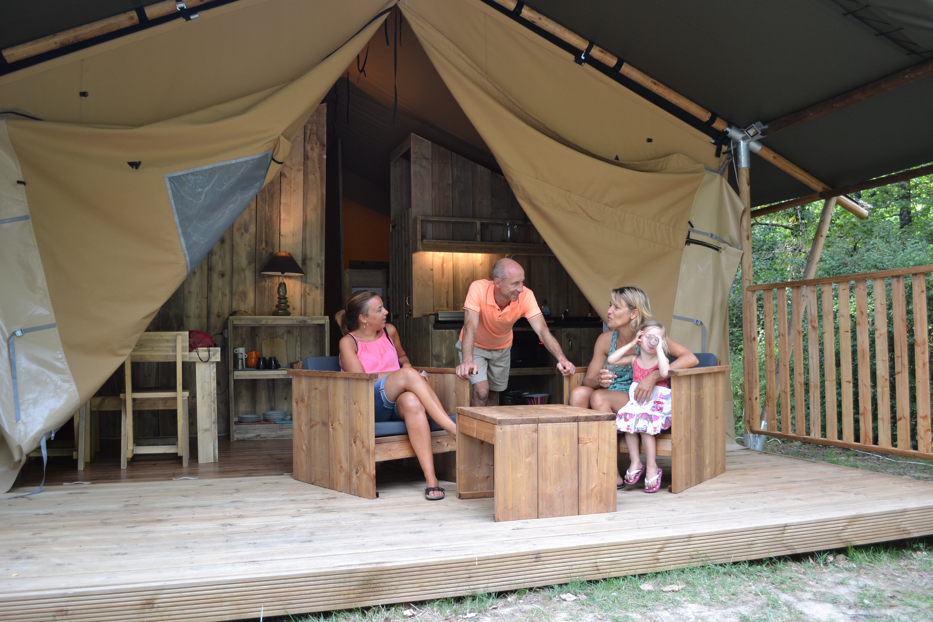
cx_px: 466
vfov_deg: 43.6
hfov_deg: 61.9
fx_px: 777
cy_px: 311
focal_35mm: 30
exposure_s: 1/80
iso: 400
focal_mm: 20
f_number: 4.5
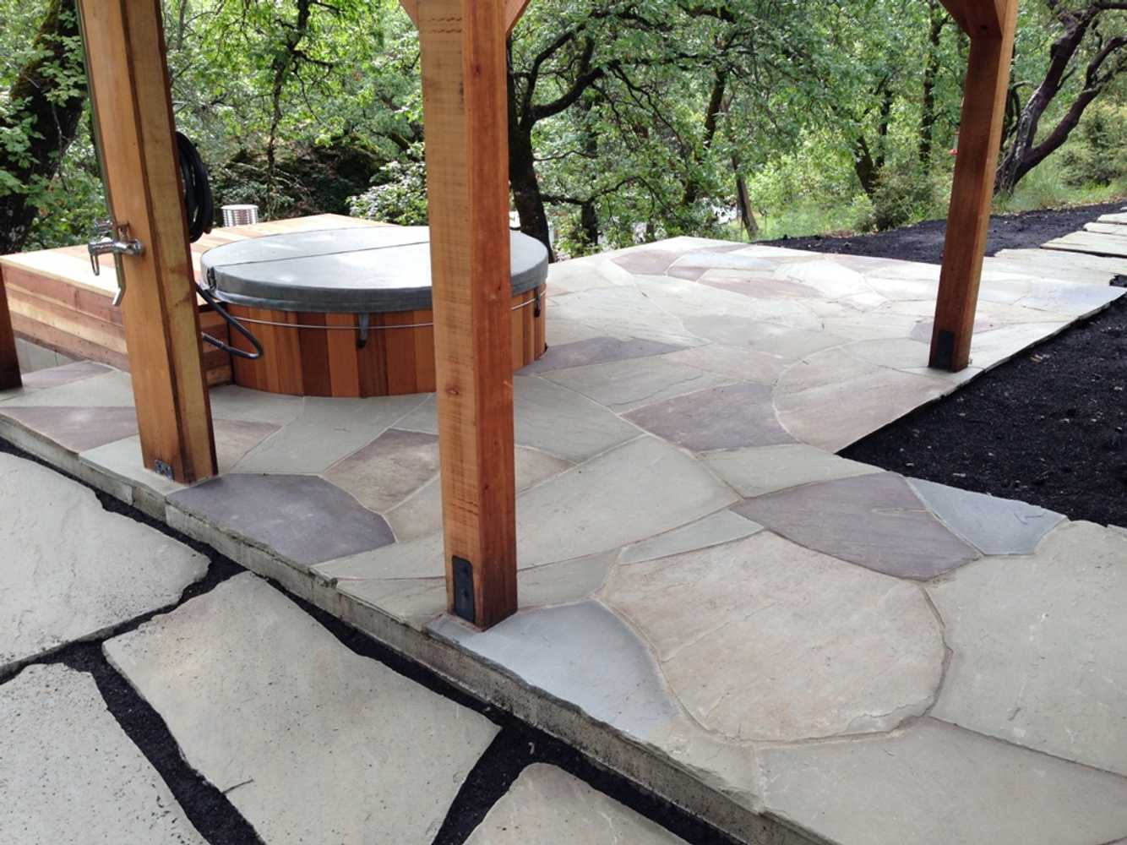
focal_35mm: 33
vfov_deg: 42.9
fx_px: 1074
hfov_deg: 55.4
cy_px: 422
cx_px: 564
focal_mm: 4.12
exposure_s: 1/153
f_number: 2.4
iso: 50
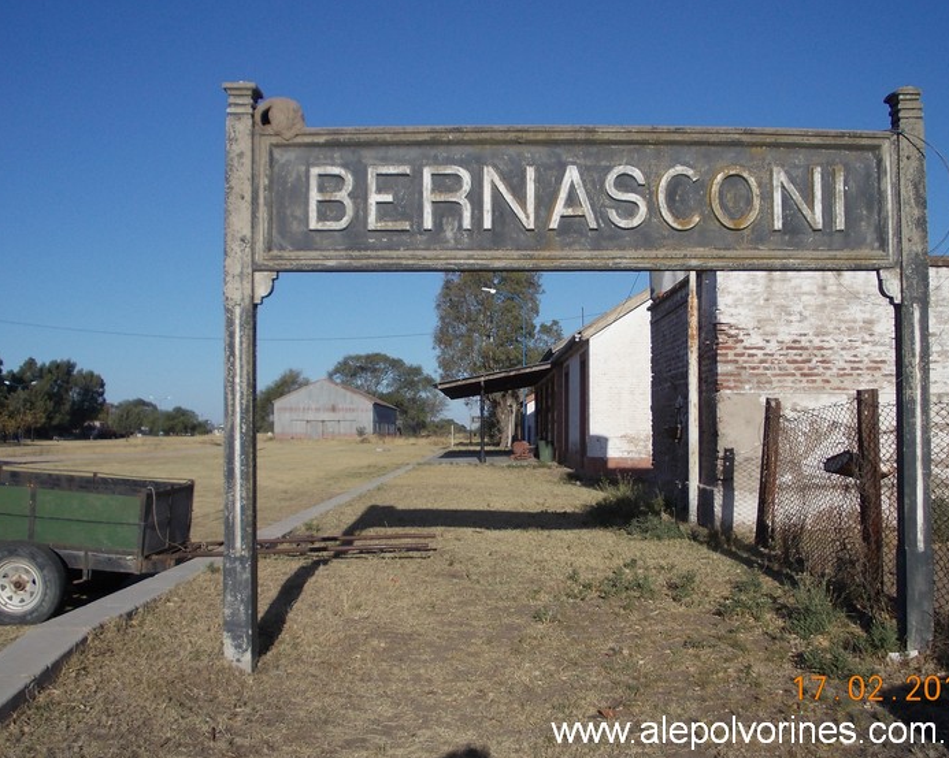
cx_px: 508
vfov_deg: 36.5
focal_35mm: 41
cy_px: 389
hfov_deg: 44.8
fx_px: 1151
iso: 80
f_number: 6.2
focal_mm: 5.3
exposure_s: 1/500
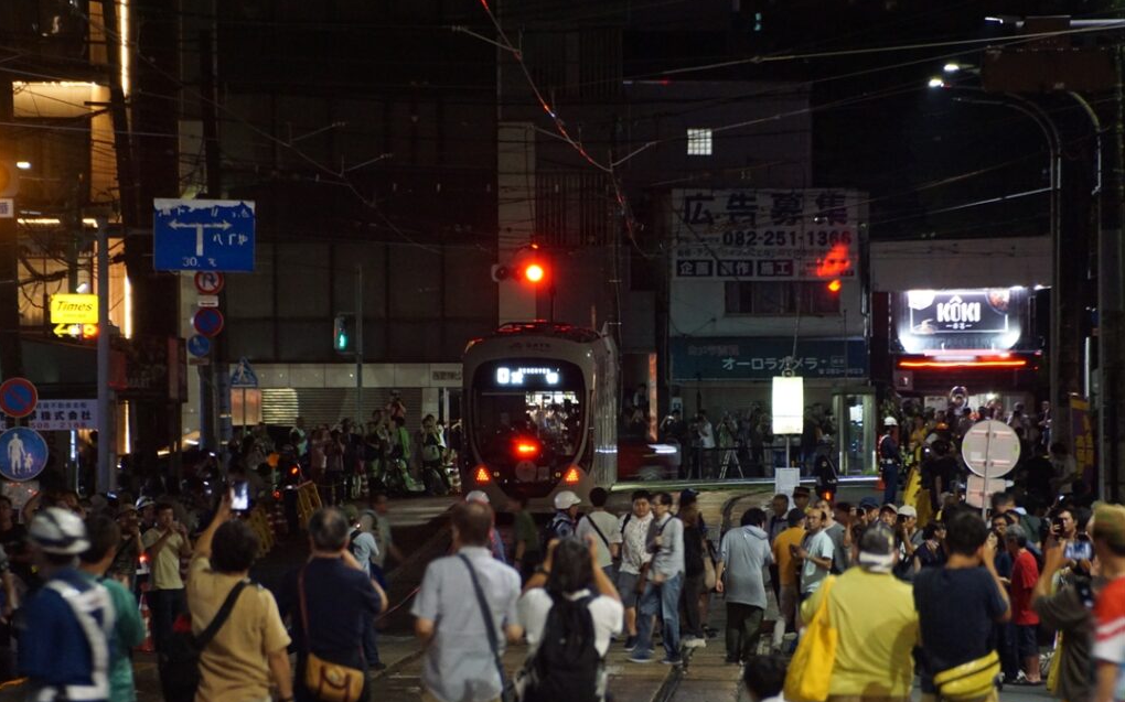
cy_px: 335
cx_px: 561
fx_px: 11771
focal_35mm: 384
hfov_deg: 5.5
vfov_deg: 3.4
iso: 3200
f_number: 6.3
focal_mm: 250
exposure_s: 1/15
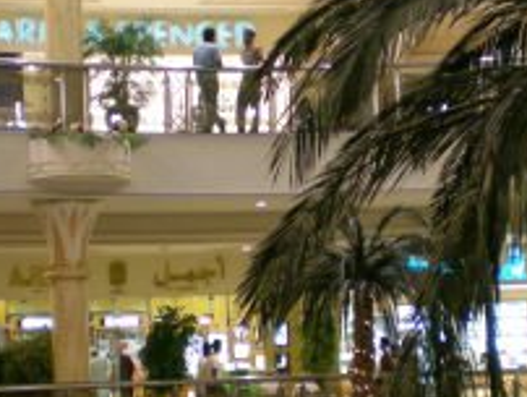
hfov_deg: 20.8
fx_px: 1433
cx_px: 261
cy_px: 247
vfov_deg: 15.7
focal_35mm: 94
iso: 200
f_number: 3.1
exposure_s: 1/24.3
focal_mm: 6.3
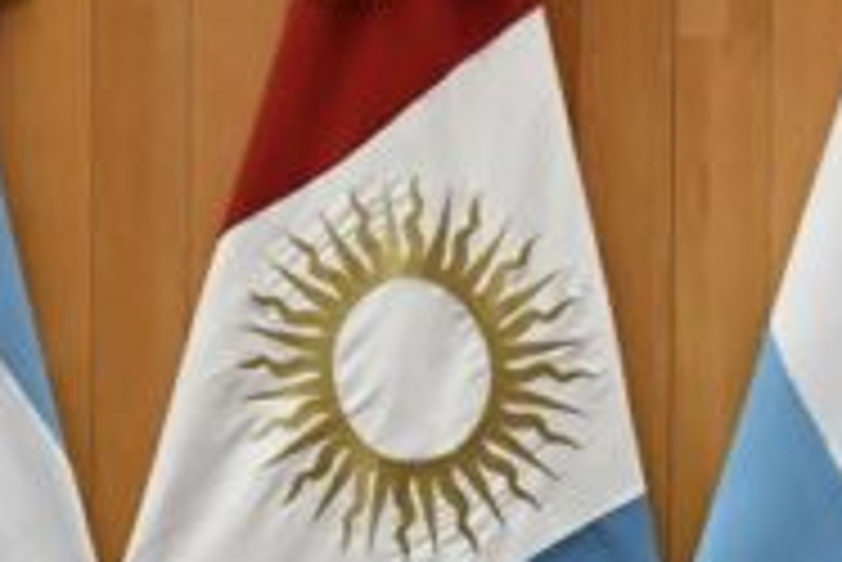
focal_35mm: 275
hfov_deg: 7.5
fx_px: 6437
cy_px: 737
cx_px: 752
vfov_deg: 5.0
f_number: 6
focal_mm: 67
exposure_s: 1/60
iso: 4500
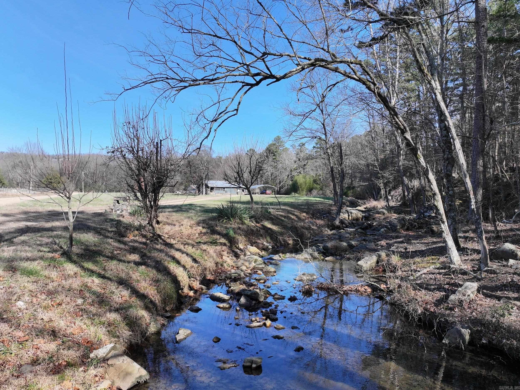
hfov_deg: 71.6
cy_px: 195
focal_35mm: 24
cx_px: 260
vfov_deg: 56.8
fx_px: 360
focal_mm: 12.29
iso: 180
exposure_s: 1/1250
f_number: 2.8
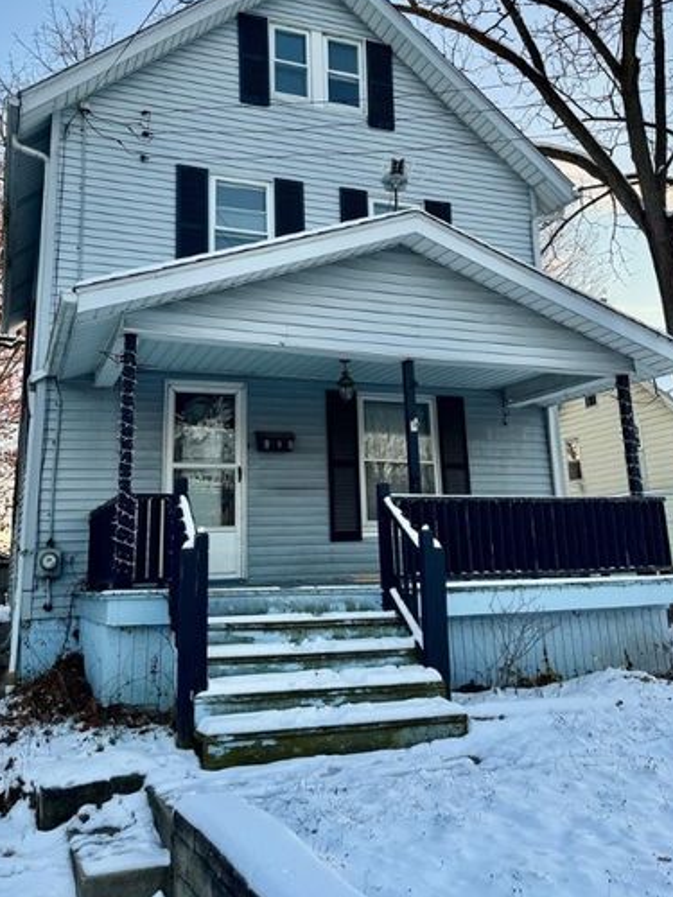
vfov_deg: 56.3
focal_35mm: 32
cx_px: 314
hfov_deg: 44.1
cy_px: 349
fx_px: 830
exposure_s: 1/340
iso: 80
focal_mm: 6.76
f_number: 1.78
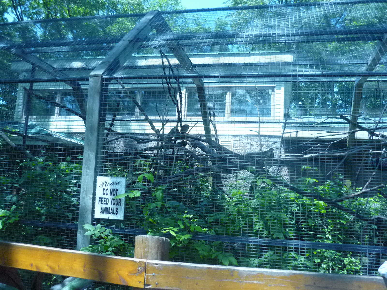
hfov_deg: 55.4
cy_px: 145
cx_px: 194
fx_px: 369
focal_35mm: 33
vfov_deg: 42.9
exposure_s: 1/160
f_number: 8
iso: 400
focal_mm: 5.5
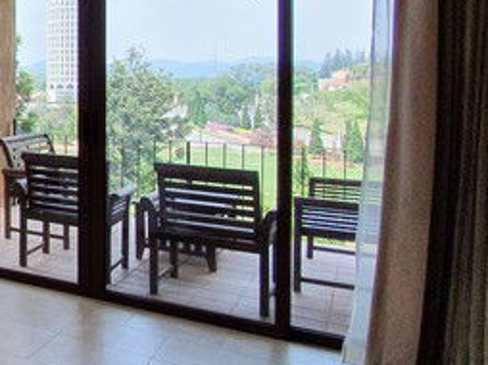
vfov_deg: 34.3
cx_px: -263
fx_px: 577
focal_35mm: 41
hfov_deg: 27.9
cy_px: 90
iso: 50
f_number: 2.2
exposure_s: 1/332
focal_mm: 1.8
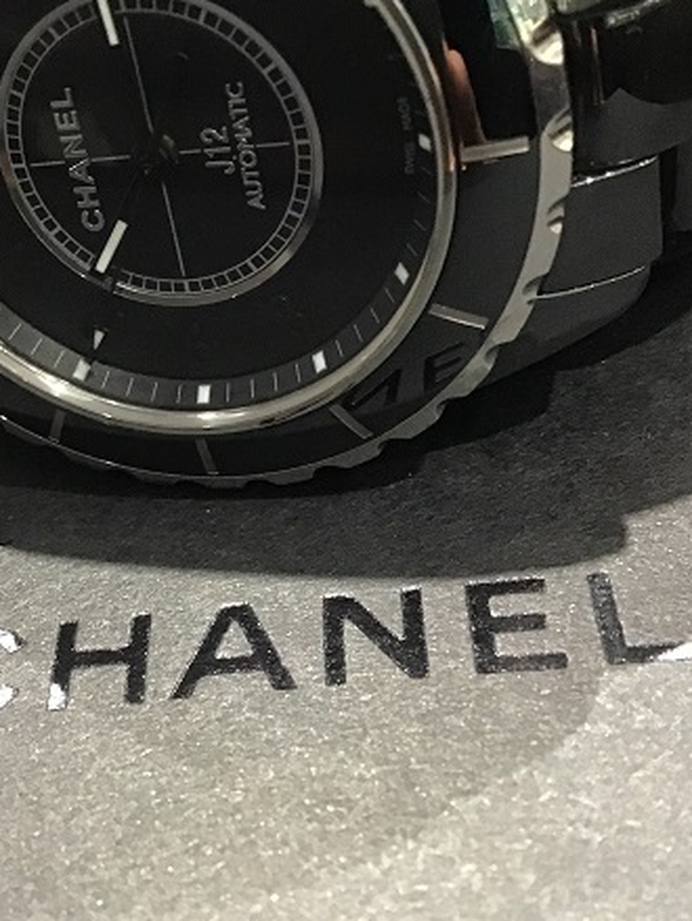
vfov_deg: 40.4
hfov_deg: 30.8
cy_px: 413
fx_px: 1251
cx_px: 247
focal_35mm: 47
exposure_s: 1/20
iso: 200
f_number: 2.4
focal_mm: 3.3
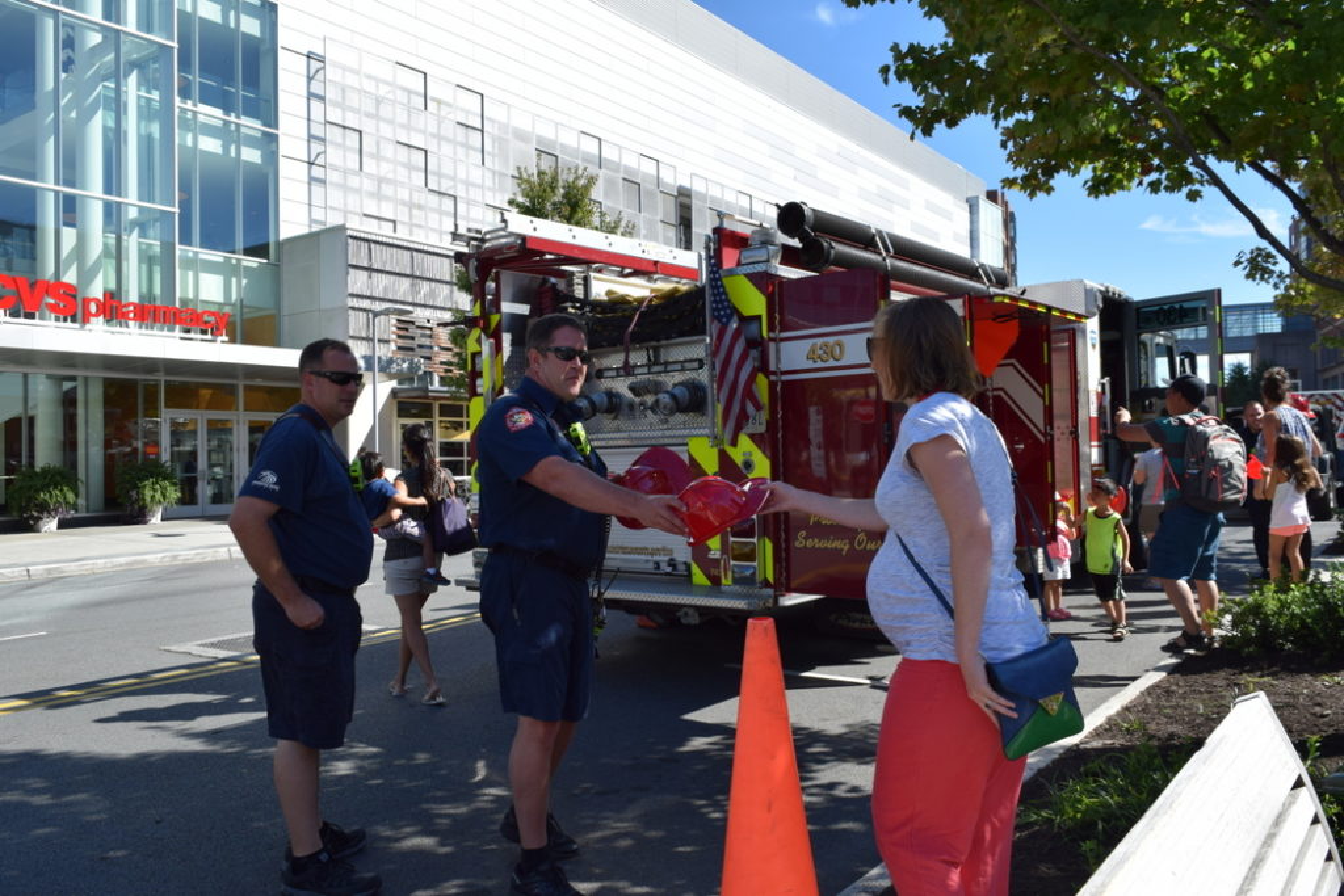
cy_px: 448
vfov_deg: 47.9
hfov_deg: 67.4
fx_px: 1008
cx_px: 672
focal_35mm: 27
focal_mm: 18
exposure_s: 1/320
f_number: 9
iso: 200
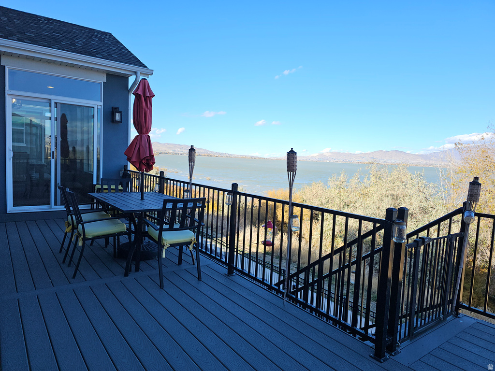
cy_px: 186
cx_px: 248
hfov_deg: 73.9
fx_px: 329
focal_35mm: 23
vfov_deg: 58.9
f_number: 1.7
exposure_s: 1/329
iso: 10
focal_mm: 6.3
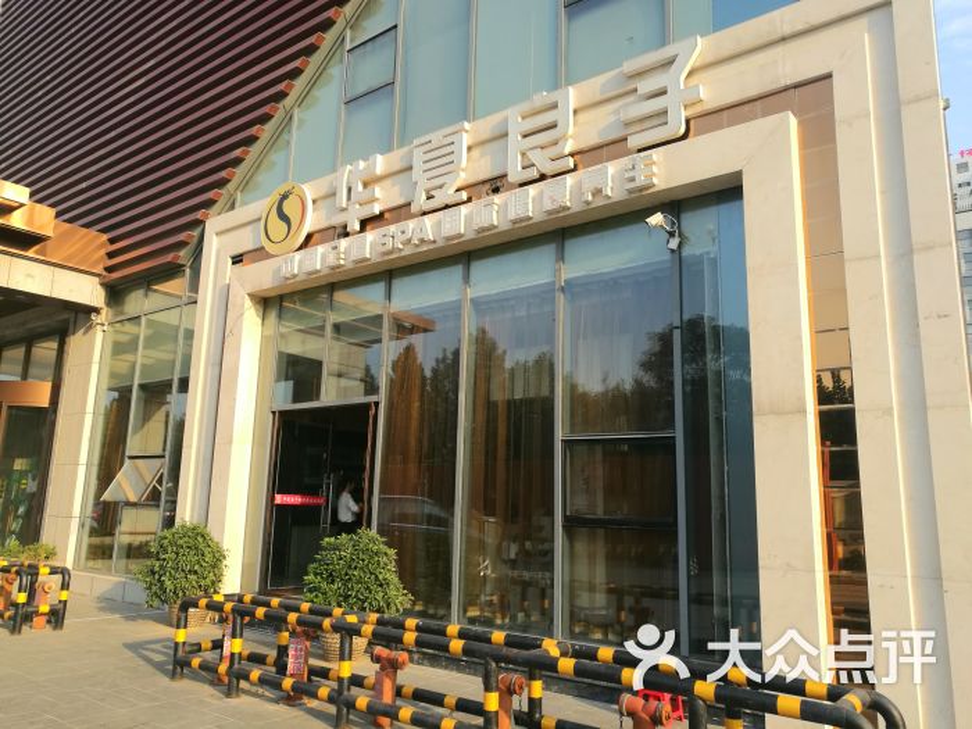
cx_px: 486
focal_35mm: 27
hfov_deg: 65.3
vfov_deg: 51.4
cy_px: 364
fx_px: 758
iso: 50
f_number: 2.2
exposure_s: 1/346
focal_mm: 4.5
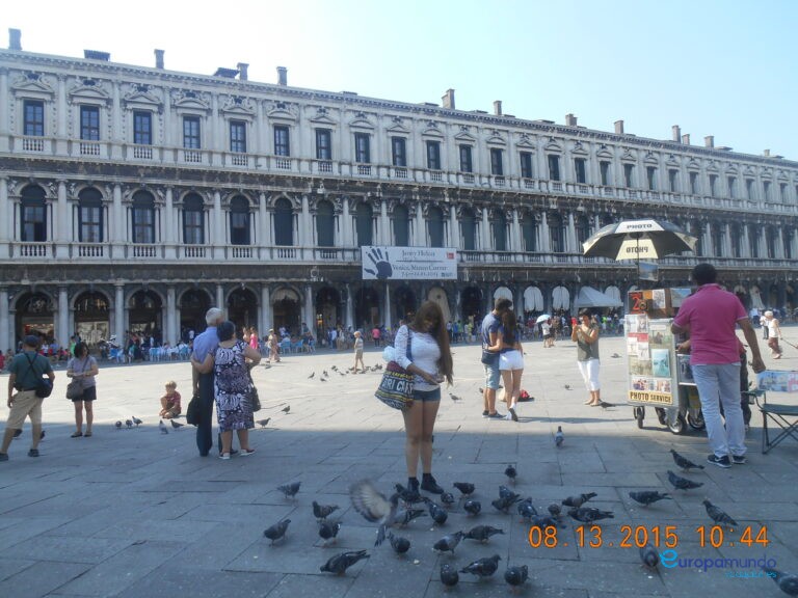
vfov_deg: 53.1
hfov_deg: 67.3
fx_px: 599
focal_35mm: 26
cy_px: 299
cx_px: 399
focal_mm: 4.7
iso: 80
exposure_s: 1/500
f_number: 3.4
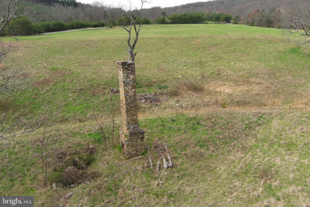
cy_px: 104
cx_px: 155
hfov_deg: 63.7
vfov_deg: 45.0
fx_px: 250
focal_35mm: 29
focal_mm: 10.57
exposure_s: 1/620
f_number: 2.8
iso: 100
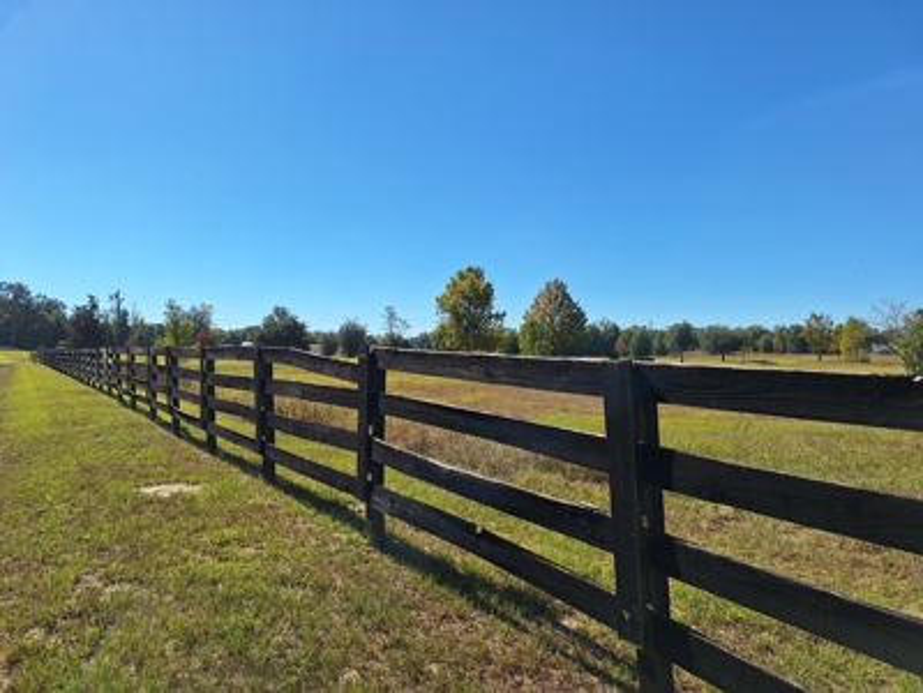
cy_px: 346
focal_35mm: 23
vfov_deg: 58.9
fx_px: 613
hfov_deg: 73.9
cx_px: 462
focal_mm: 5.54
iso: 40
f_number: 1.8
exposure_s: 1/3333
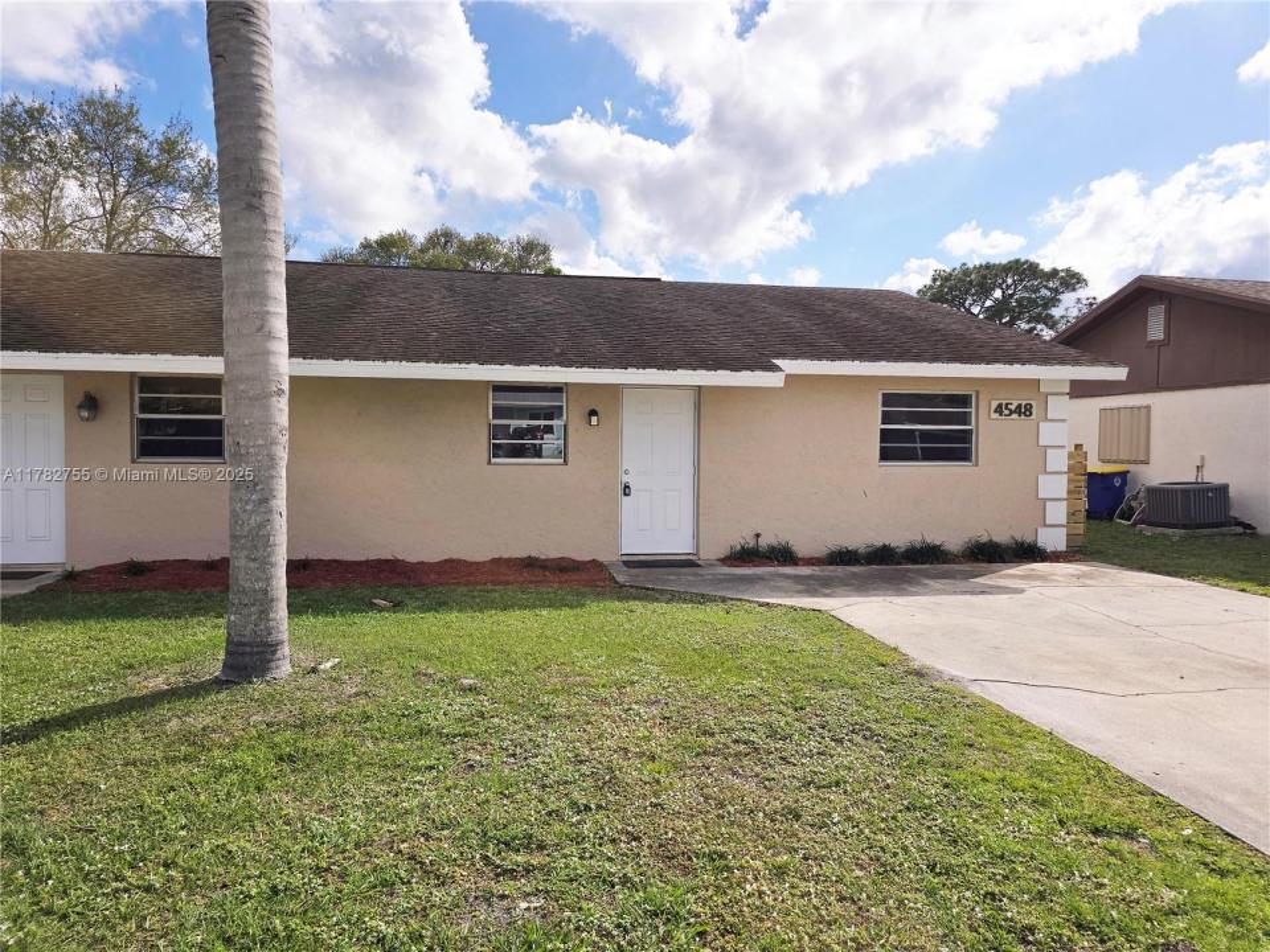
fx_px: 844
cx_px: 635
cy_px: 476
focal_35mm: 23
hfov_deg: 73.9
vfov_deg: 58.9
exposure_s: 1/1576
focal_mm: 6.3
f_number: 1.7
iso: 12
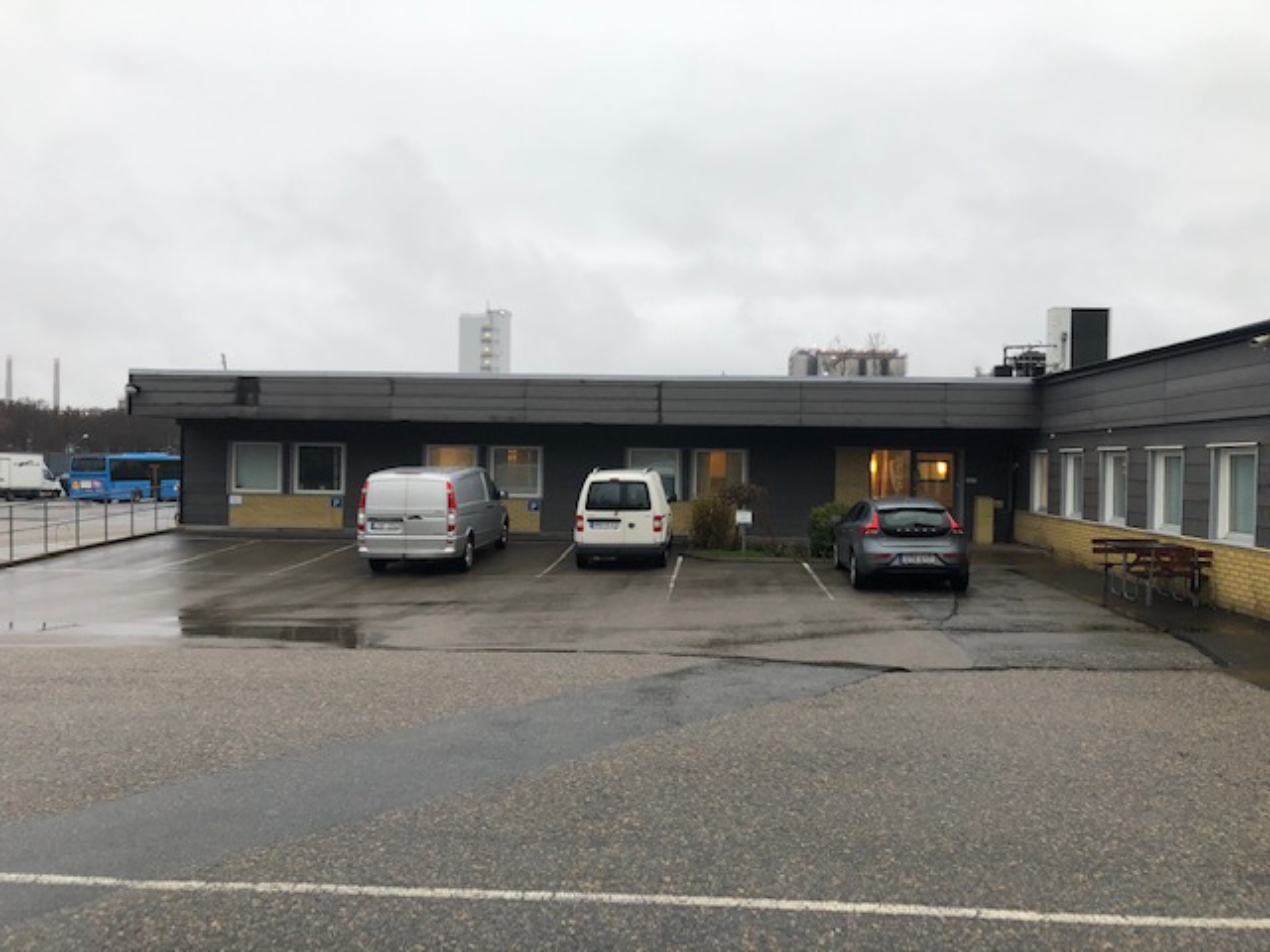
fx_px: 1027
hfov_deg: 63.4
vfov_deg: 49.7
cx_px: 635
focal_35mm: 28
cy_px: 476
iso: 64
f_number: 1.8
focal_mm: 3.99
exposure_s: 1/120
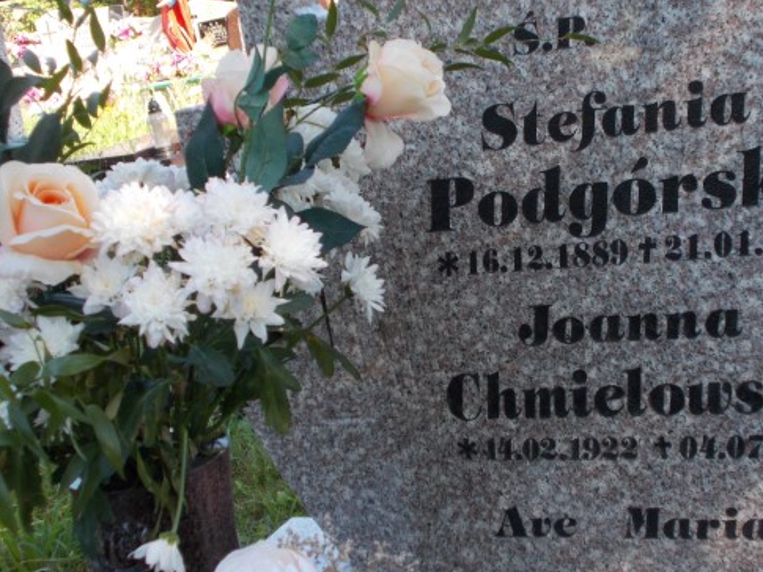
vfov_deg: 22.3
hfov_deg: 29.2
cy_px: 250
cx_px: 497
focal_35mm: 66
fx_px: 1455
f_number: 4.5
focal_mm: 9
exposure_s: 1/80
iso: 80
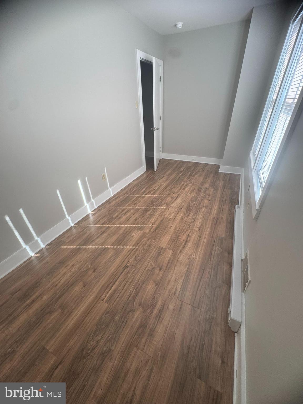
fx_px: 163
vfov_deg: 102.1
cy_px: 202
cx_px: 152
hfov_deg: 85.7
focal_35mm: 14
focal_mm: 2.22
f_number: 2.2
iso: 125
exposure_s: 1/99
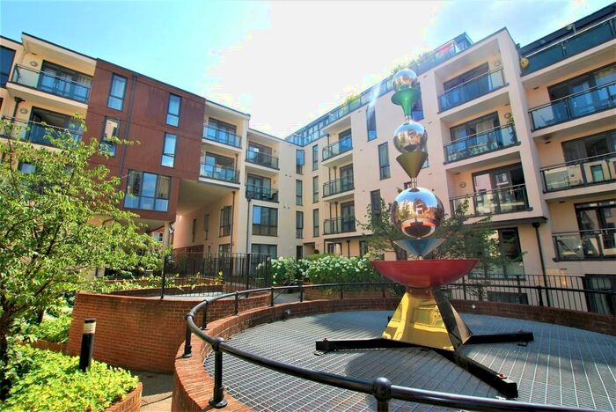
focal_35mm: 15
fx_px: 257
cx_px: 308
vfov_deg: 77.4
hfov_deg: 100.3
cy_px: 206
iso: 100
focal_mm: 10
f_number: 6.3
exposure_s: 1/200
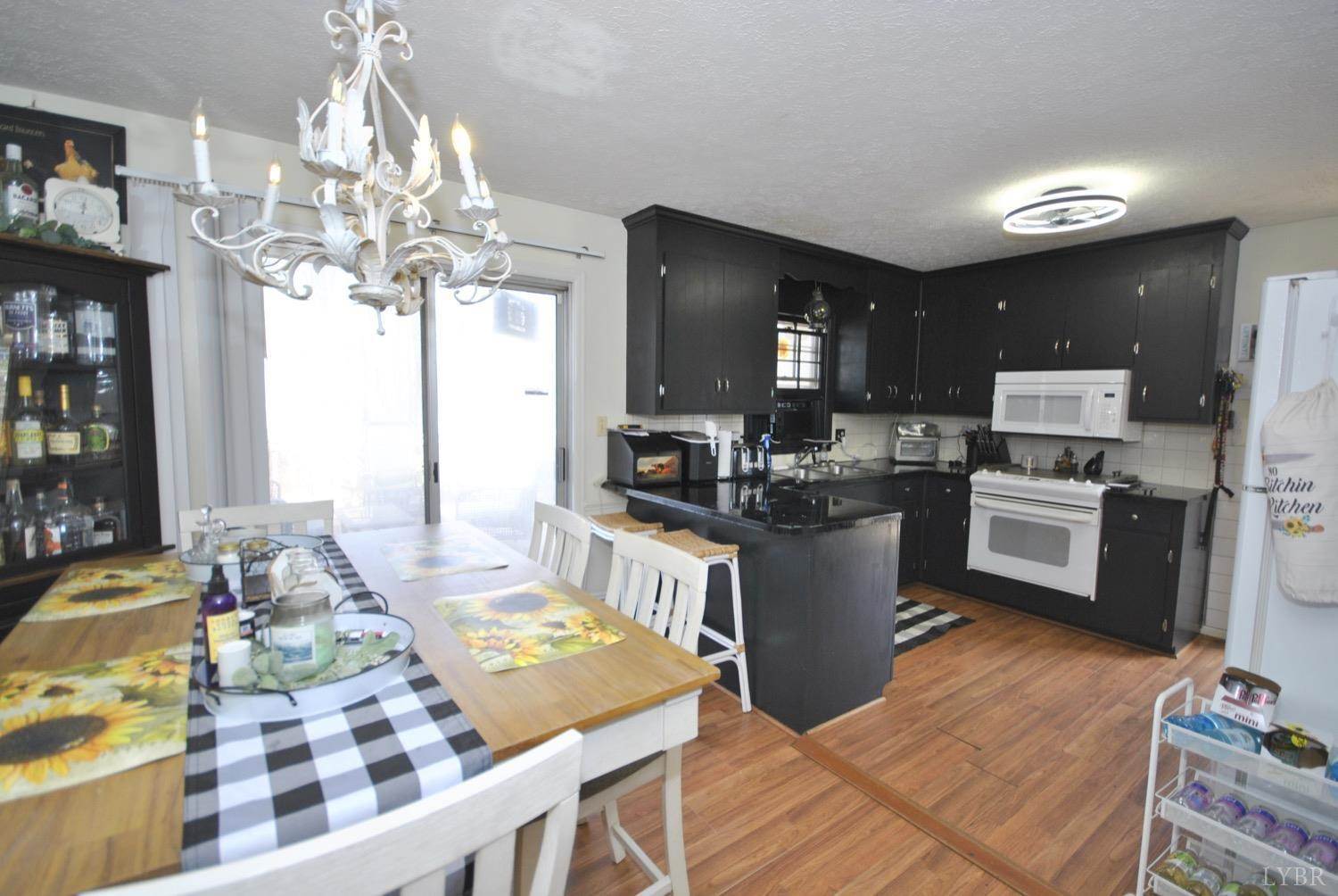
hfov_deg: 100.3
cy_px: 448
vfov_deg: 77.5
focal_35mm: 15
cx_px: 669
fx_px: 558
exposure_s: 1/50
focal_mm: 10
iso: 200
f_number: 4
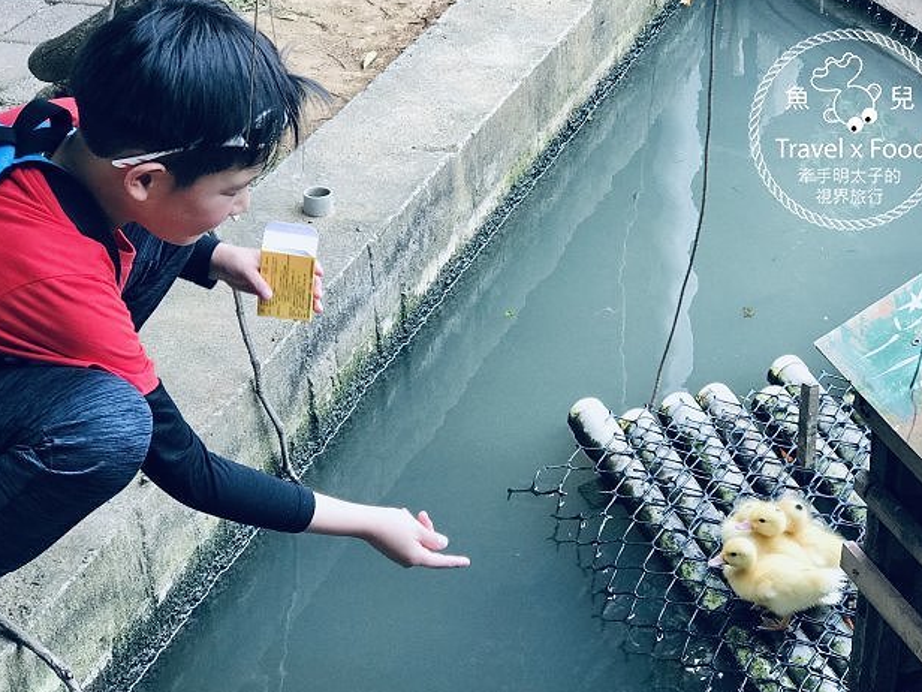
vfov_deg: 19.9
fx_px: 1971
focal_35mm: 74
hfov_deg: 26.3
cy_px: 337
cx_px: 424
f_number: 2.8
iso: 32
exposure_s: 1/60
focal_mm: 6.6
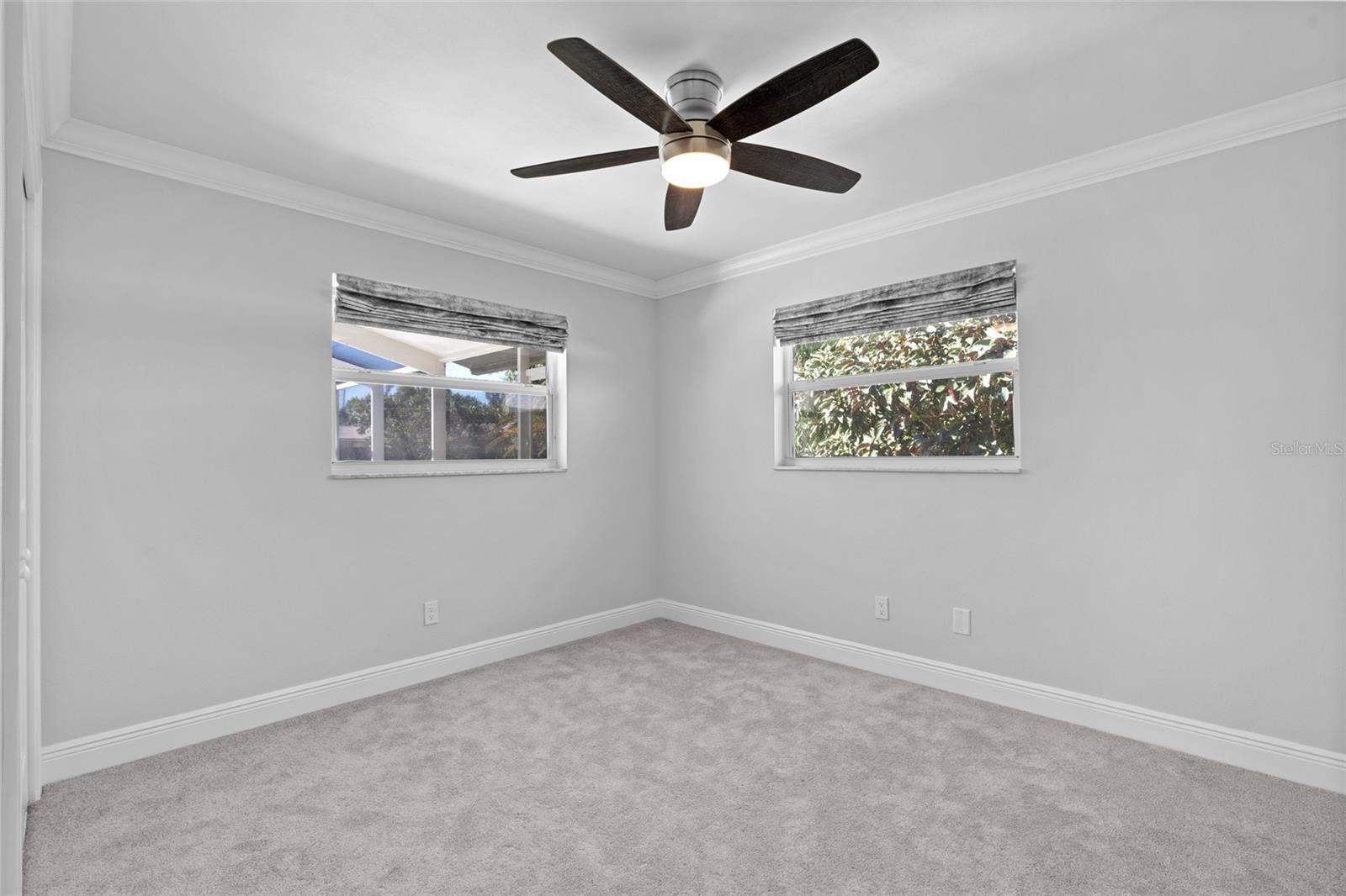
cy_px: 448
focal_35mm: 16
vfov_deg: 73.7
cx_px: 673
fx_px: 598
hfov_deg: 96.7
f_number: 9
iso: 250
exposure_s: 1/1.67
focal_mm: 16
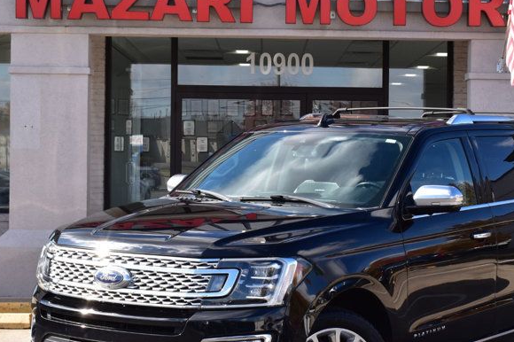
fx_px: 1284
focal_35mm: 90
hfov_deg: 22.5
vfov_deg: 15.2
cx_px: 341
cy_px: 177
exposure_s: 1/320
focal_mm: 34
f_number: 10
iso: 400
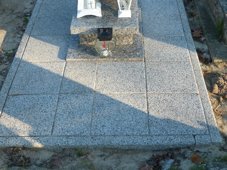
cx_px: 117
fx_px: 354
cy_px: 48
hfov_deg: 35.6
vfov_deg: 26.7
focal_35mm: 54
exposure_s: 1/100
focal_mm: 6.1
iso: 80
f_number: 4
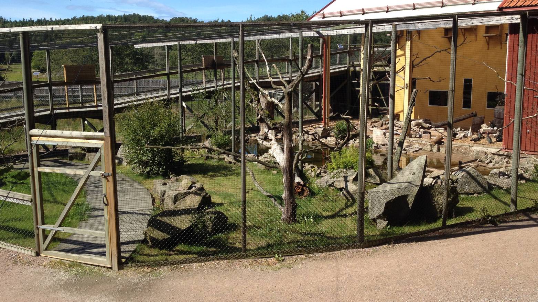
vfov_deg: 30.4
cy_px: 146
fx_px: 556
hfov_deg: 51.6
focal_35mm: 39
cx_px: 265
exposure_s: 1/1151
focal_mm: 4.28
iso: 50
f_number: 2.4
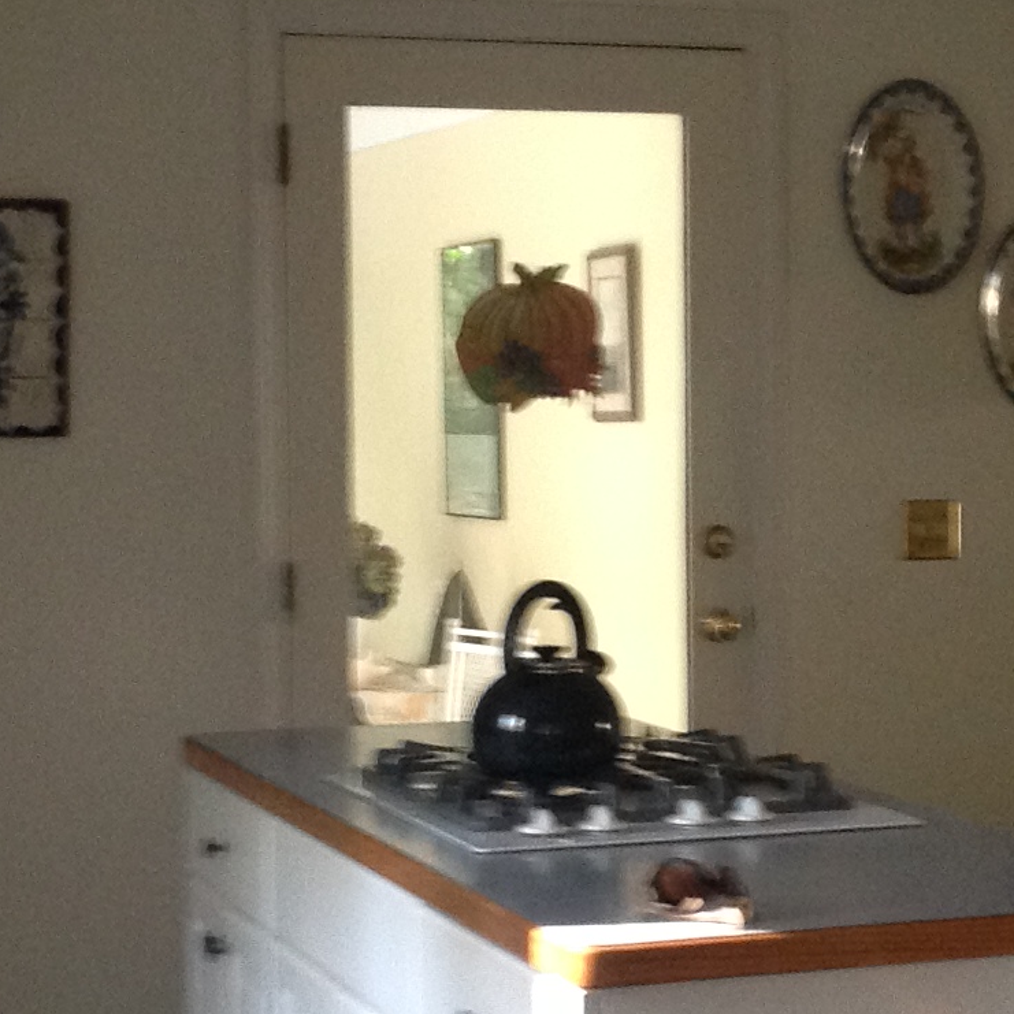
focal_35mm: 108
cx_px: 822
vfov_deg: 16.1
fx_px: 3579
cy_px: 499
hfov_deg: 16.0
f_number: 2.4
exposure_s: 1/15
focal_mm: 4.28
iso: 200
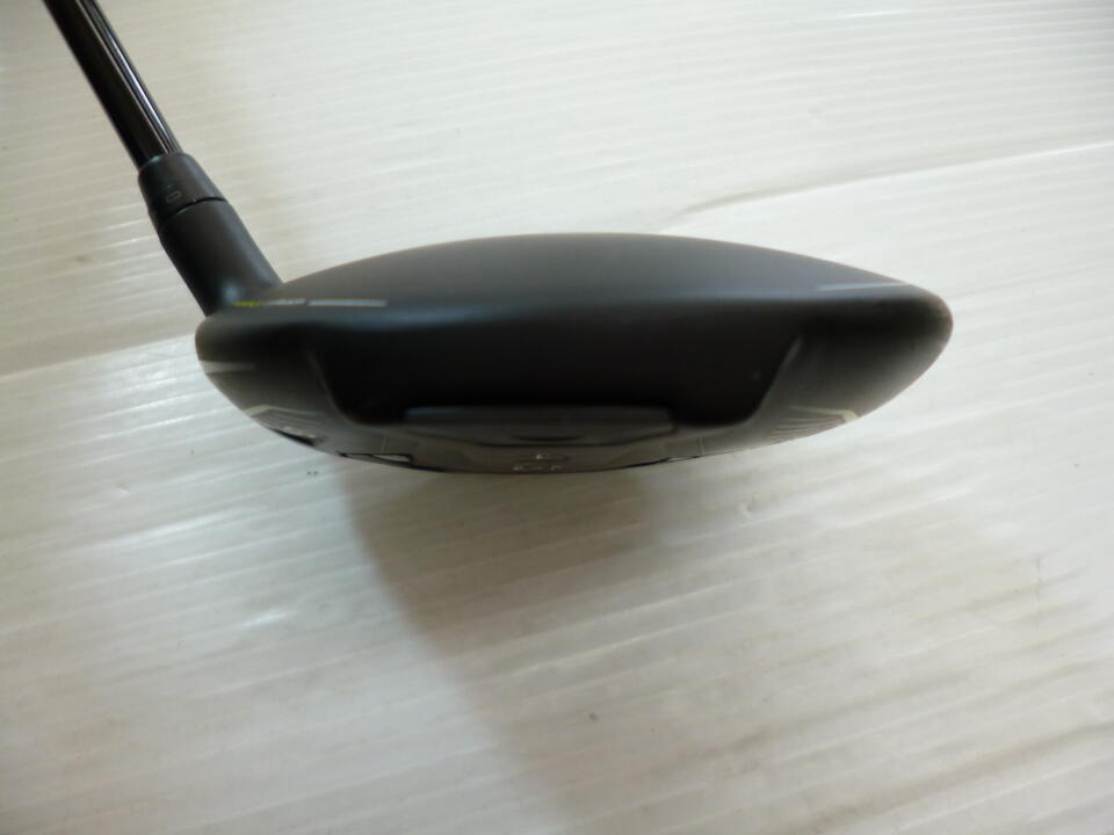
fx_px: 772
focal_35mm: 24
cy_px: 418
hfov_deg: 71.6
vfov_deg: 56.8
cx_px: 557
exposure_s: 1/60
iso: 125
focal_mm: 4.3
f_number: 2.5
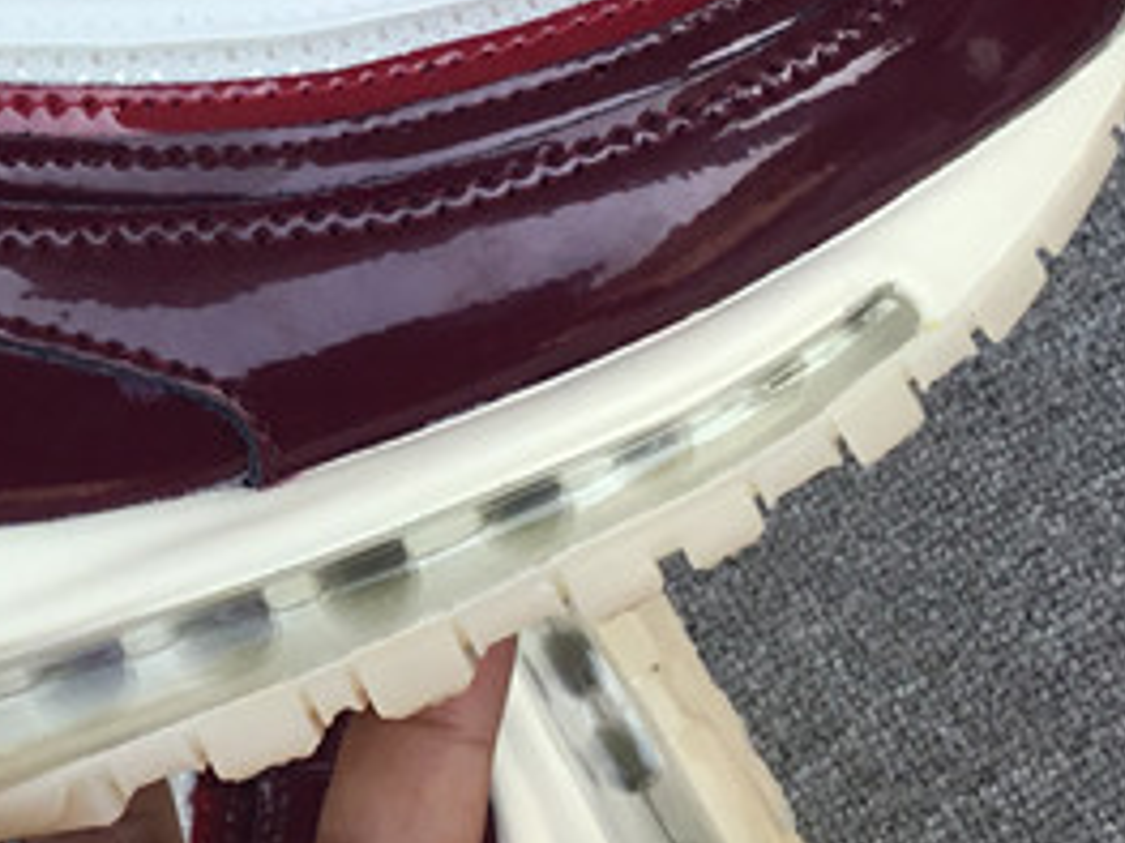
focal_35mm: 106
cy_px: 143
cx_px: -222
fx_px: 3443
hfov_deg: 17.7
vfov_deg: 13.9
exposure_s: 1/375
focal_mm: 3.3
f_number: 2.4
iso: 25
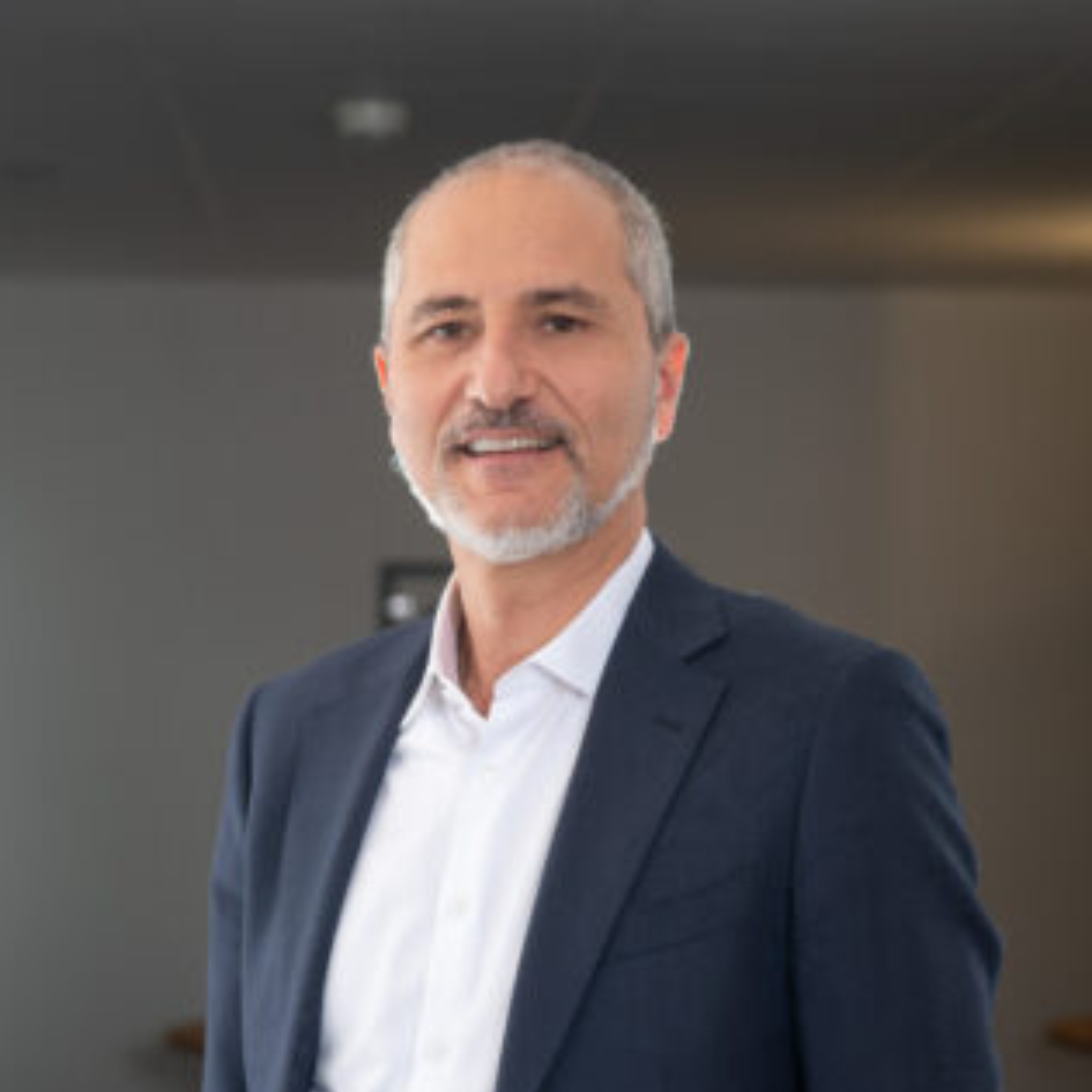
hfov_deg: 15.8
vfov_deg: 15.8
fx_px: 3926
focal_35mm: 110
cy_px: 777
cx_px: 541
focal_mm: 85
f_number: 6.3
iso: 160
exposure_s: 1/80
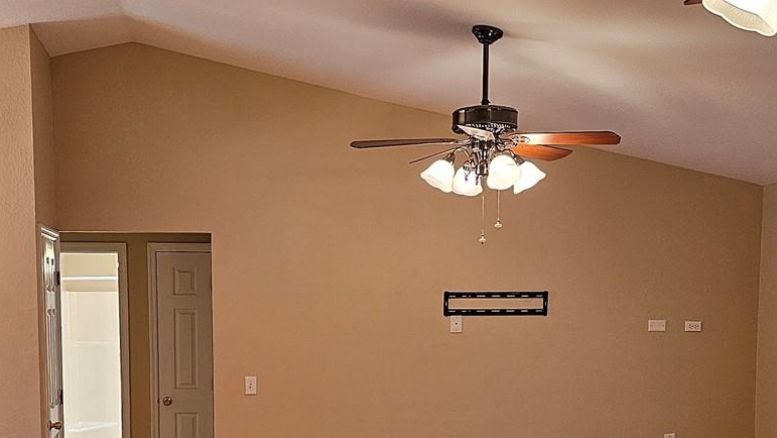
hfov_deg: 39.8
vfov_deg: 22.5
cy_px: 396
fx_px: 1072
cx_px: 334
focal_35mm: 52
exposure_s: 1/120
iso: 500
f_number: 1.7
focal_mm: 6.3
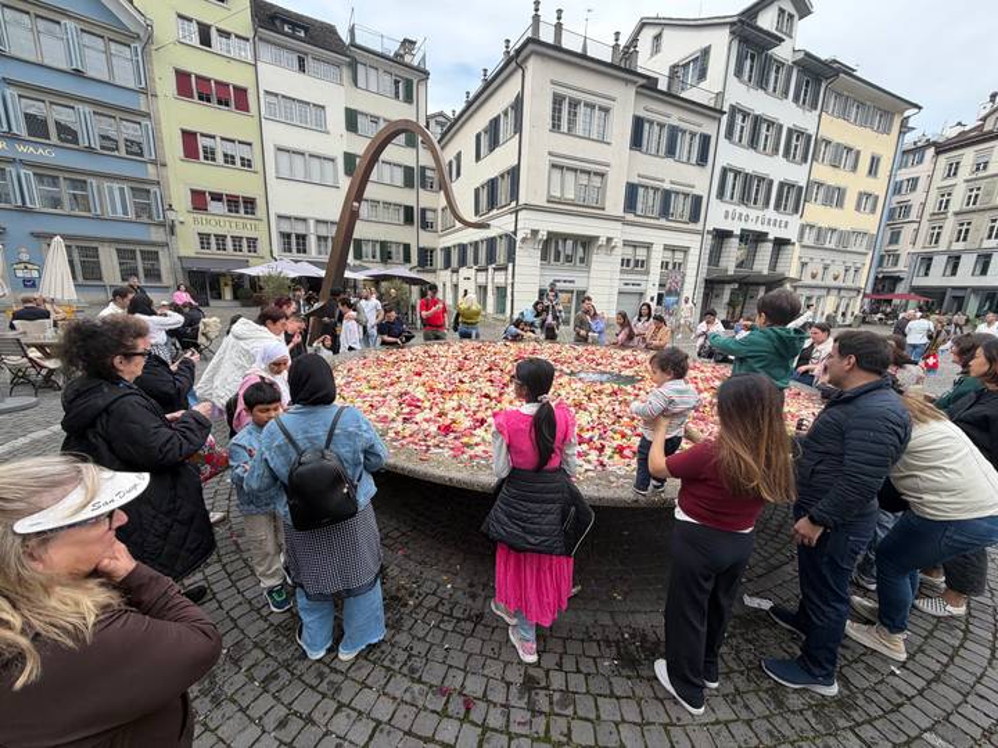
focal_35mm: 14
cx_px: 499
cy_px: 374
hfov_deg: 102.1
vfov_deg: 85.7
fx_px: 404
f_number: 2.2
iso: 50
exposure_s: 1/502
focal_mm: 2.22
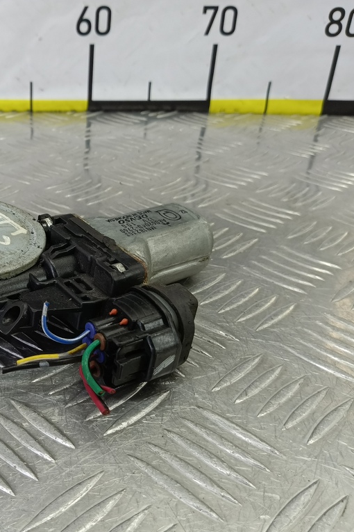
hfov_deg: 38.3
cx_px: 34
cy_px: 266
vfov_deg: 58.7
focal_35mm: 32
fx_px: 472
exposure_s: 1/50
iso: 142
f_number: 1.6
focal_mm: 4.11
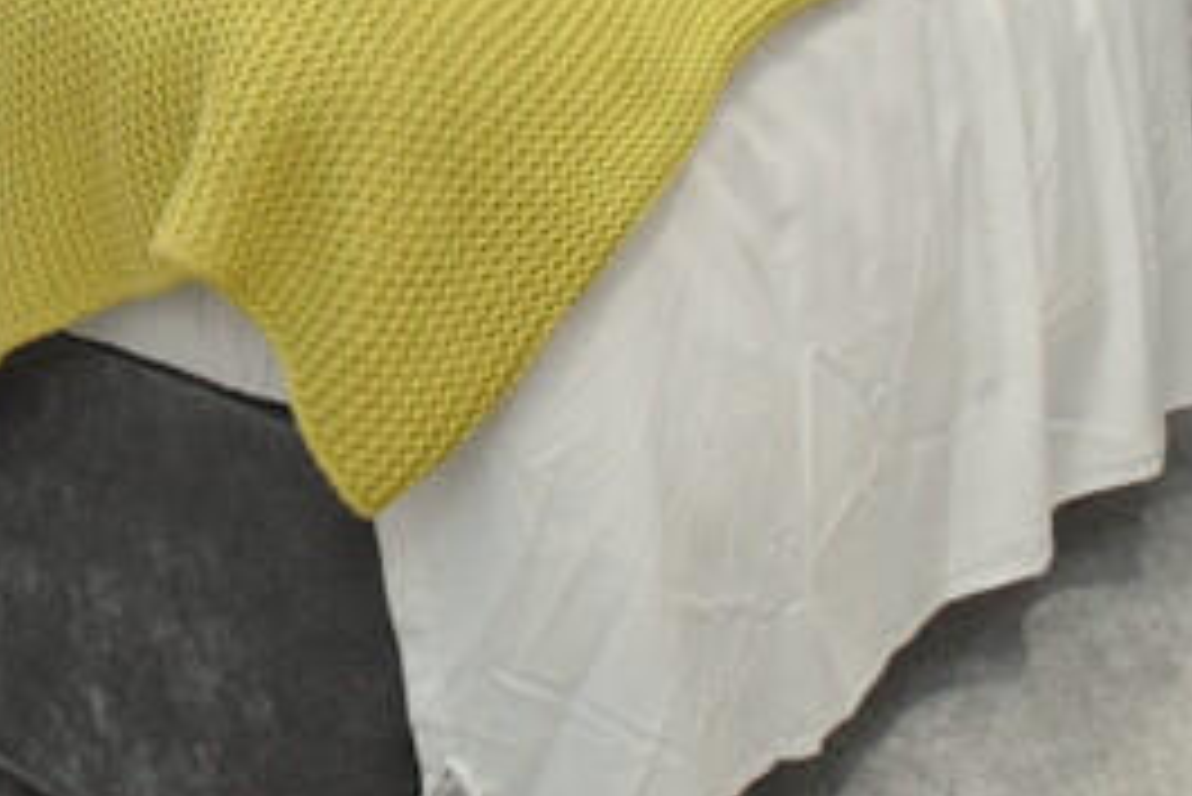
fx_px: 1921
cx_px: 661
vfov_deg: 19.7
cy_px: -461
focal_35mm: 58
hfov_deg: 34.4
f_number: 10
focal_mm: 10
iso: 1600
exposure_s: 1/60
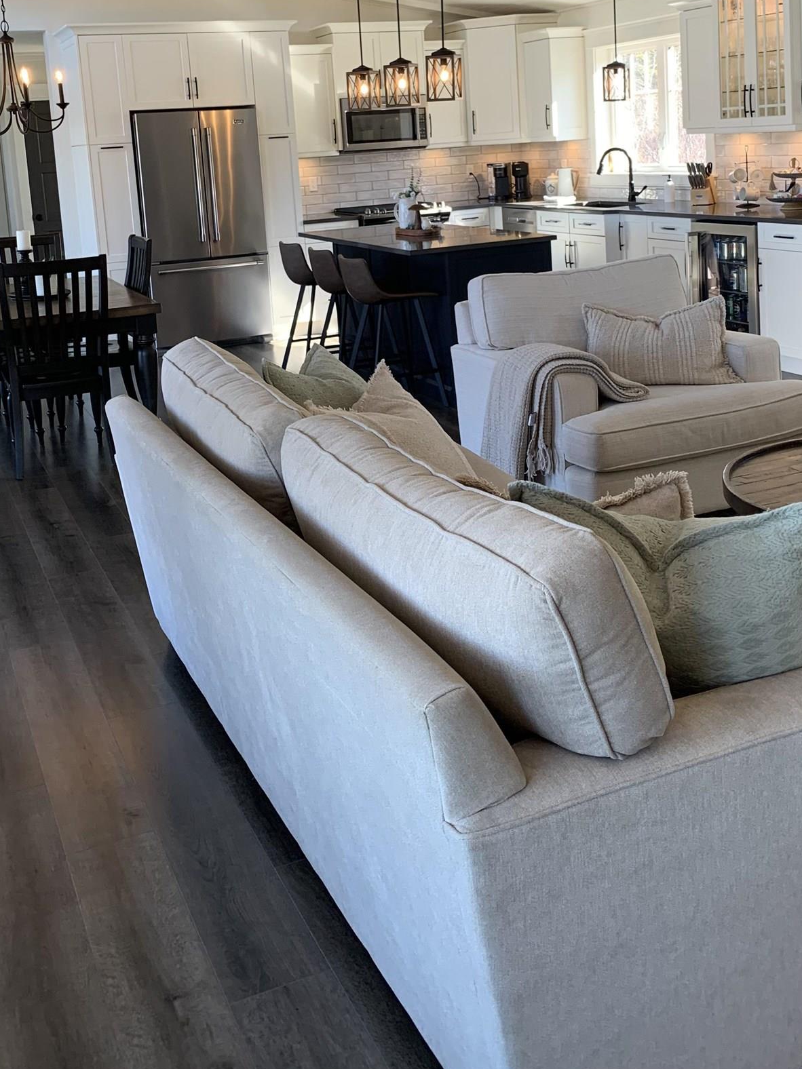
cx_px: 385
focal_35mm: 38
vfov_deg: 47.5
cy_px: 296
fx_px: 1174
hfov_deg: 37.7
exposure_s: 1/120
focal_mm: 4.25
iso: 64
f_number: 1.8
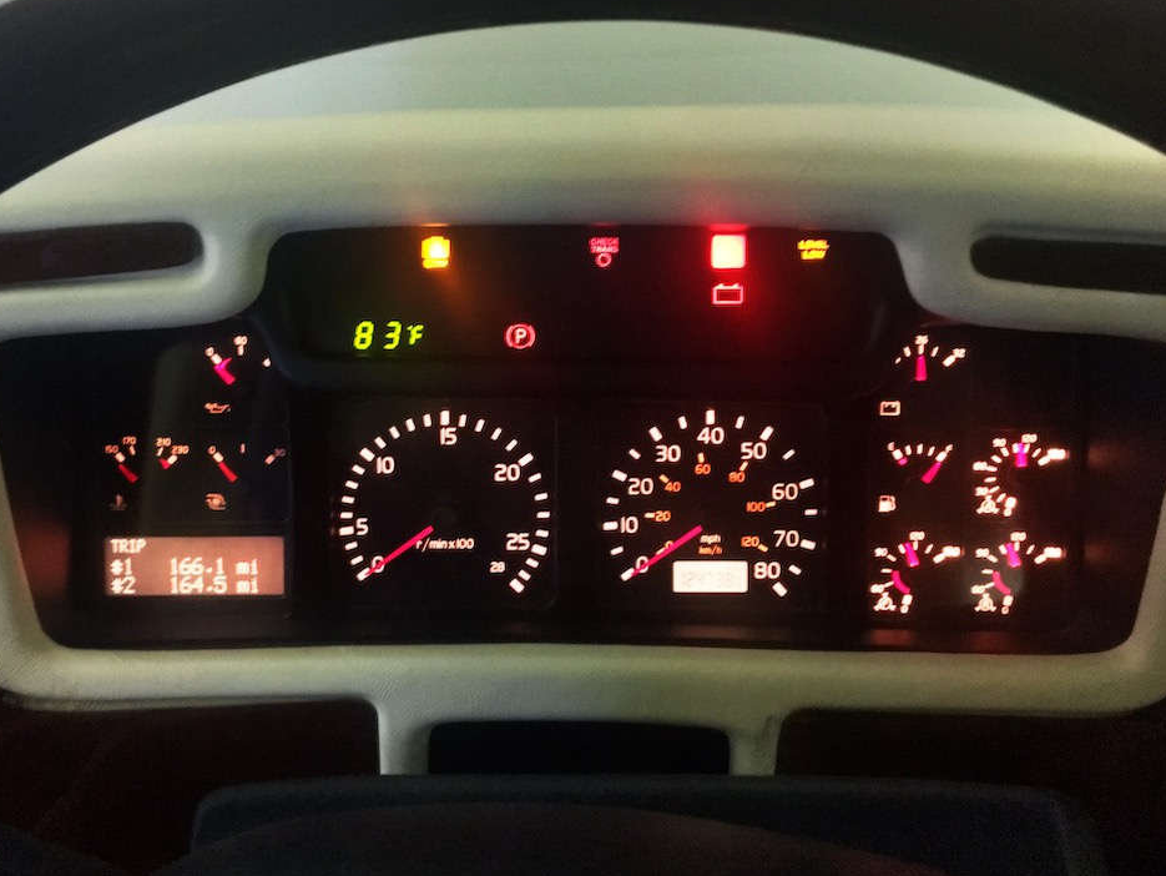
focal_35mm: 31
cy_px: 439
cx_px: 546
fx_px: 1045
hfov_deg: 58.3
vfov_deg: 45.5
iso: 200
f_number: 2.2
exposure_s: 1/20
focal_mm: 4.15
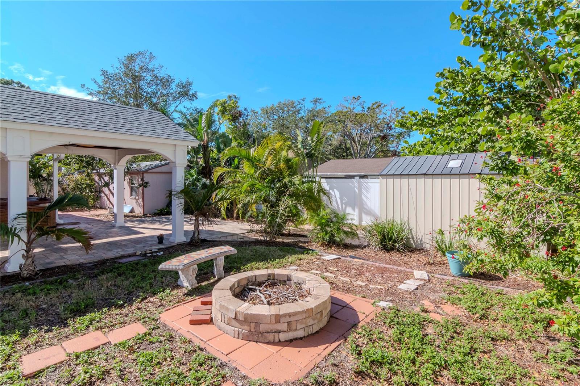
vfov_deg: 69.6
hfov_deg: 92.5
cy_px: 193
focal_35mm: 17
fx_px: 278
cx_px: 290
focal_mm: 11.5
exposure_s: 1/320
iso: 800
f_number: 14
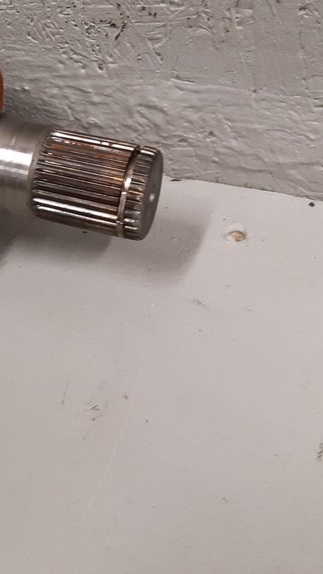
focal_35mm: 60
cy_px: 136
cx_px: -17
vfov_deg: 34.1
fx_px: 913
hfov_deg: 19.4
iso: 160
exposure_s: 1/50
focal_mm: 3.93
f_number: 1.7
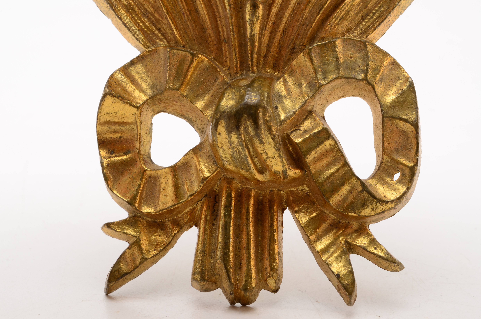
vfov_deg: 16.5
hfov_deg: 24.7
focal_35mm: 82
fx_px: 1100
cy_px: 160
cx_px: 240
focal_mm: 55
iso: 100
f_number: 20
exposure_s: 1/160
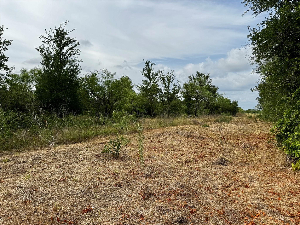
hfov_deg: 71.6
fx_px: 208
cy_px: 112
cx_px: 150
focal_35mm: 24
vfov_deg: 56.8
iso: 80
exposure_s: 1/2604
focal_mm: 6.76
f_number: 1.78
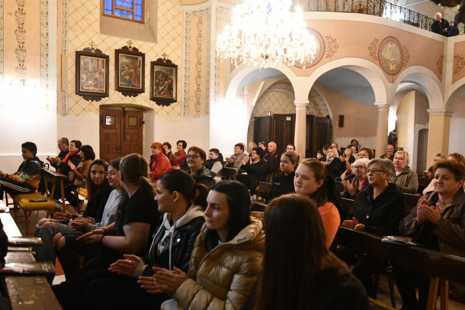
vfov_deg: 43.6
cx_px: 232
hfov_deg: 61.9
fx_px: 388
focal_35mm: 30
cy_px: 155
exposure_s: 1/60
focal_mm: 20
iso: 3600
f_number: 2.8
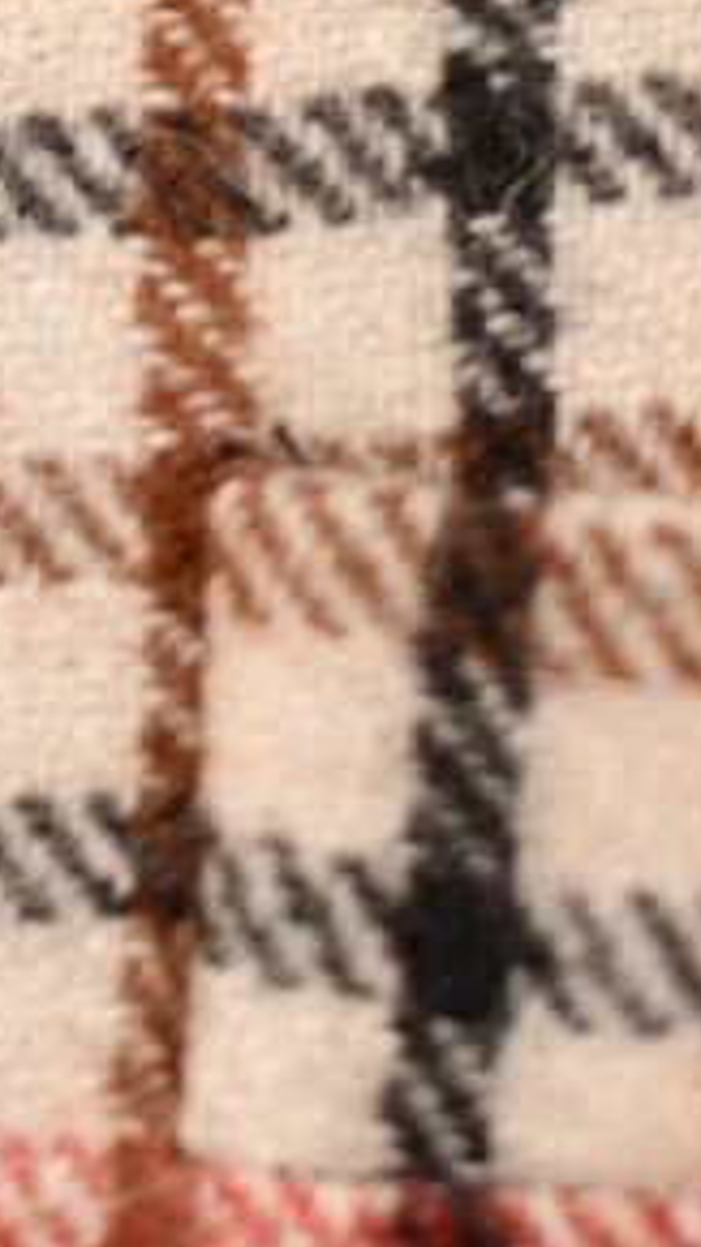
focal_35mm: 298
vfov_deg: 7.0
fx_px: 9853
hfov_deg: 4.0
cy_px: -1221
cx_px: -624
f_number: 2.2
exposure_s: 1/1250
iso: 200
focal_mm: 50
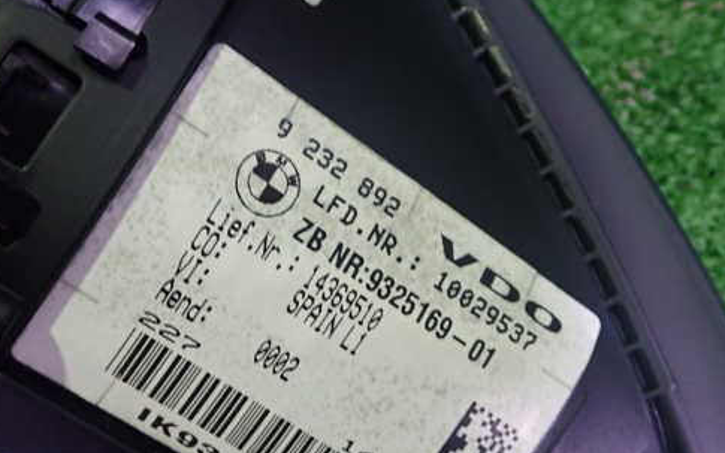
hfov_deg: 47.0
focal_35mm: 42
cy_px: 293
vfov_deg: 30.4
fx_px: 830
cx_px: 294
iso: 400
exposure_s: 1/30
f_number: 2.4
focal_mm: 5.79
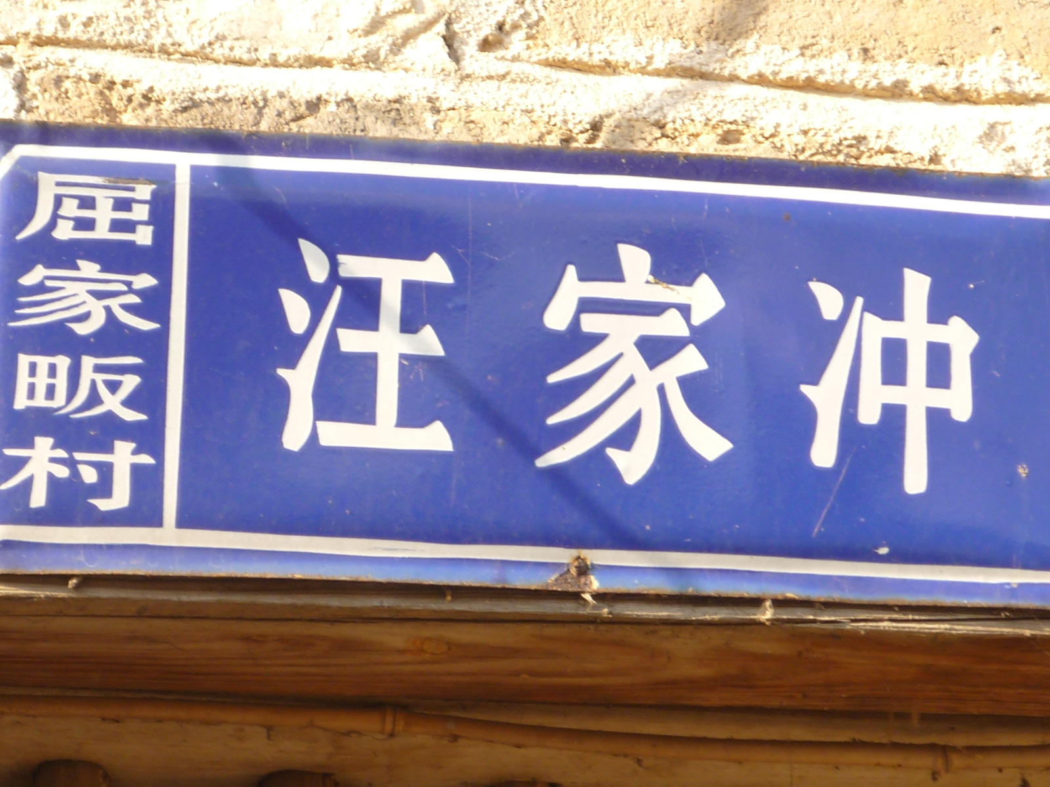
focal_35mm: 160
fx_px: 4853
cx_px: 525
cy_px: 394
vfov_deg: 9.3
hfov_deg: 12.3
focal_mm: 16.5
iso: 100
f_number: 5.1
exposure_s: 1/60
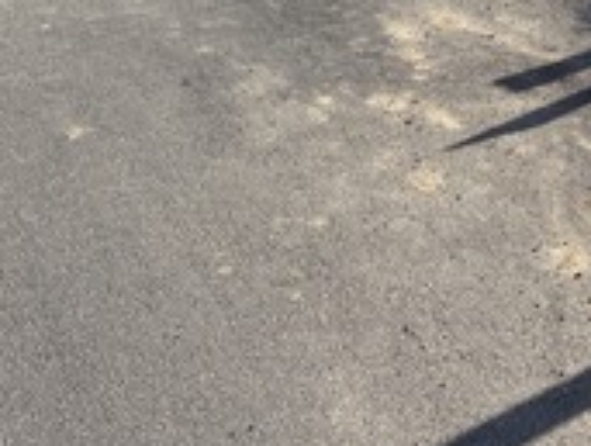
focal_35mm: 70
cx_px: 525
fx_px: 1198
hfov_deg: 26.8
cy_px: -137
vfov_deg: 19.4
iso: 80
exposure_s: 1/5319
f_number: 1.78
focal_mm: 6.76
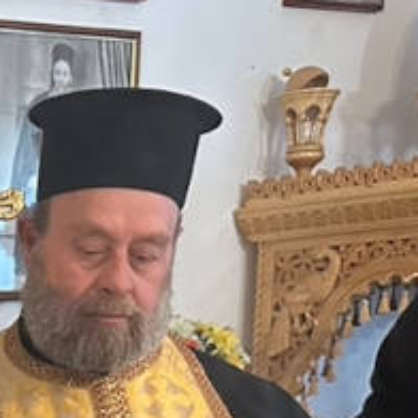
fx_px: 1475
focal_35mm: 108
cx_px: -456
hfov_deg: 13.5
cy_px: 678
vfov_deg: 14.7
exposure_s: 1/50
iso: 800
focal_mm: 6.86
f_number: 1.78
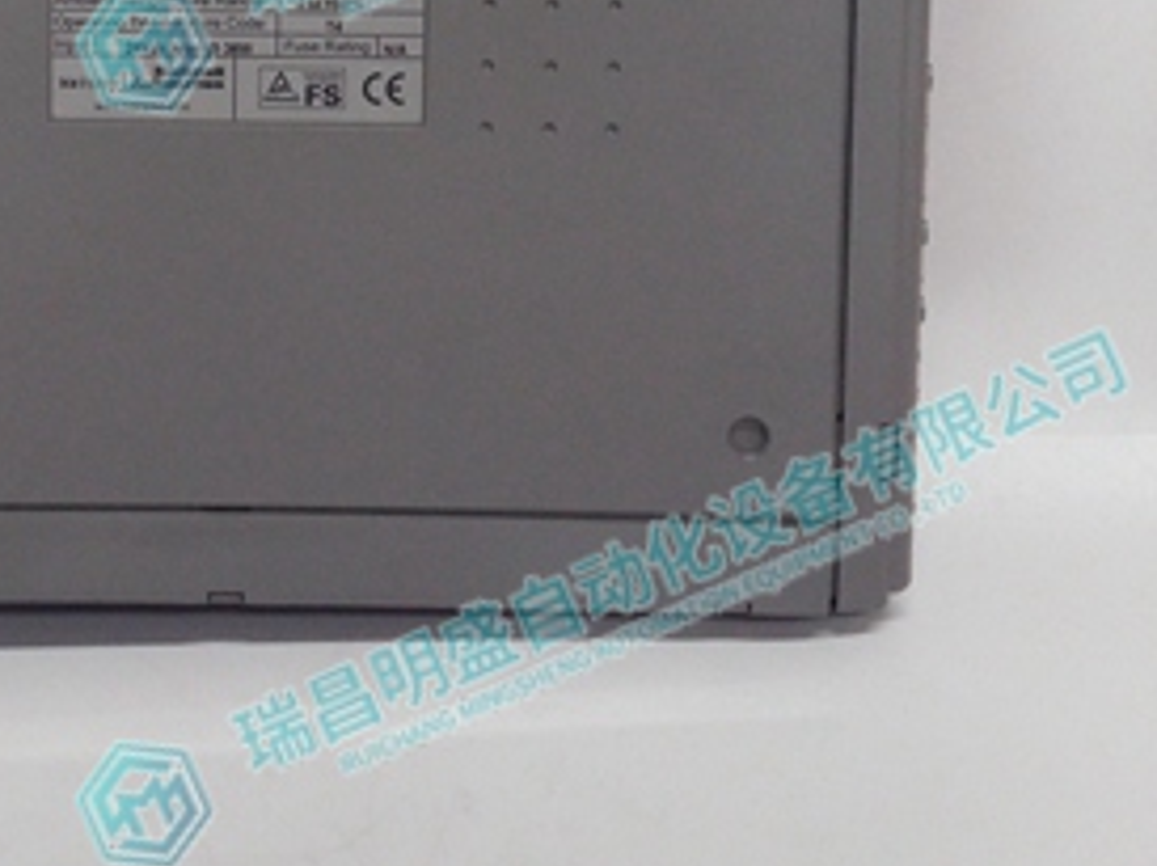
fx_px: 2471
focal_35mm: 74
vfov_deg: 19.0
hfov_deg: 25.8
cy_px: -116
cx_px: 215
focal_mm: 3.79
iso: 144
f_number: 2
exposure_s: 1/33
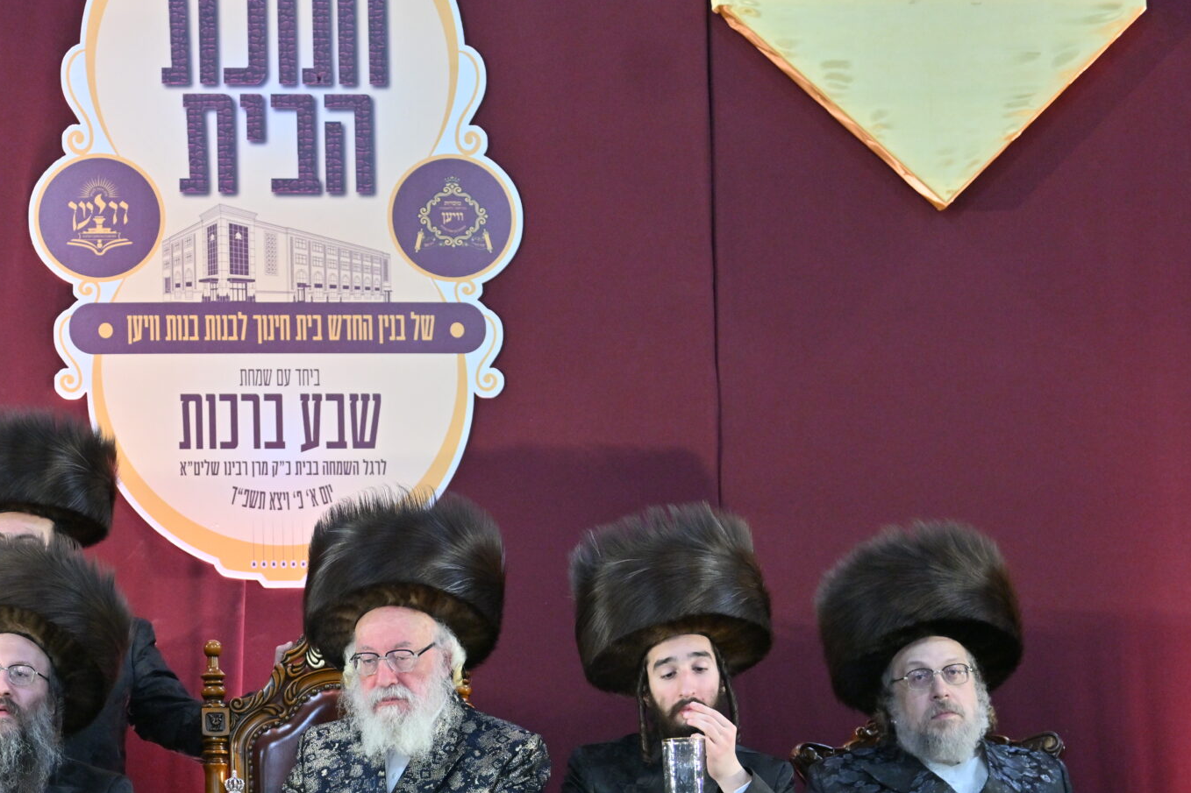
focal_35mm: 132
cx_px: 269
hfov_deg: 15.4
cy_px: 743
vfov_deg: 10.3
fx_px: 4366
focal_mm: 70
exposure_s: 1/160
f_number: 2.8
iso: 1000
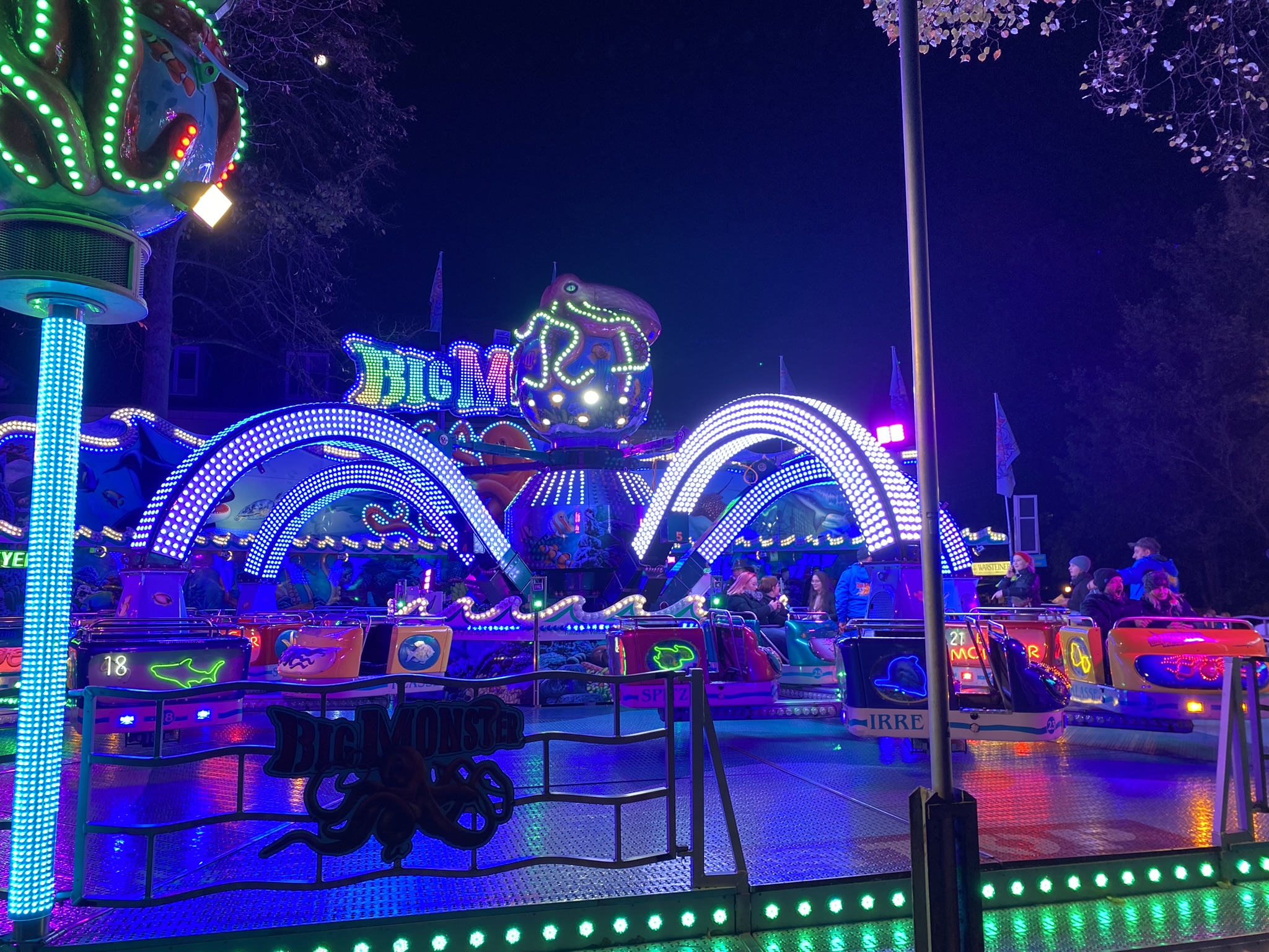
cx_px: 634
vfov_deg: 53.1
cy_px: 476
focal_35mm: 26
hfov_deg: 67.3
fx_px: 953
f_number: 1.8
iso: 125
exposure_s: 1/100
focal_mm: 4.25
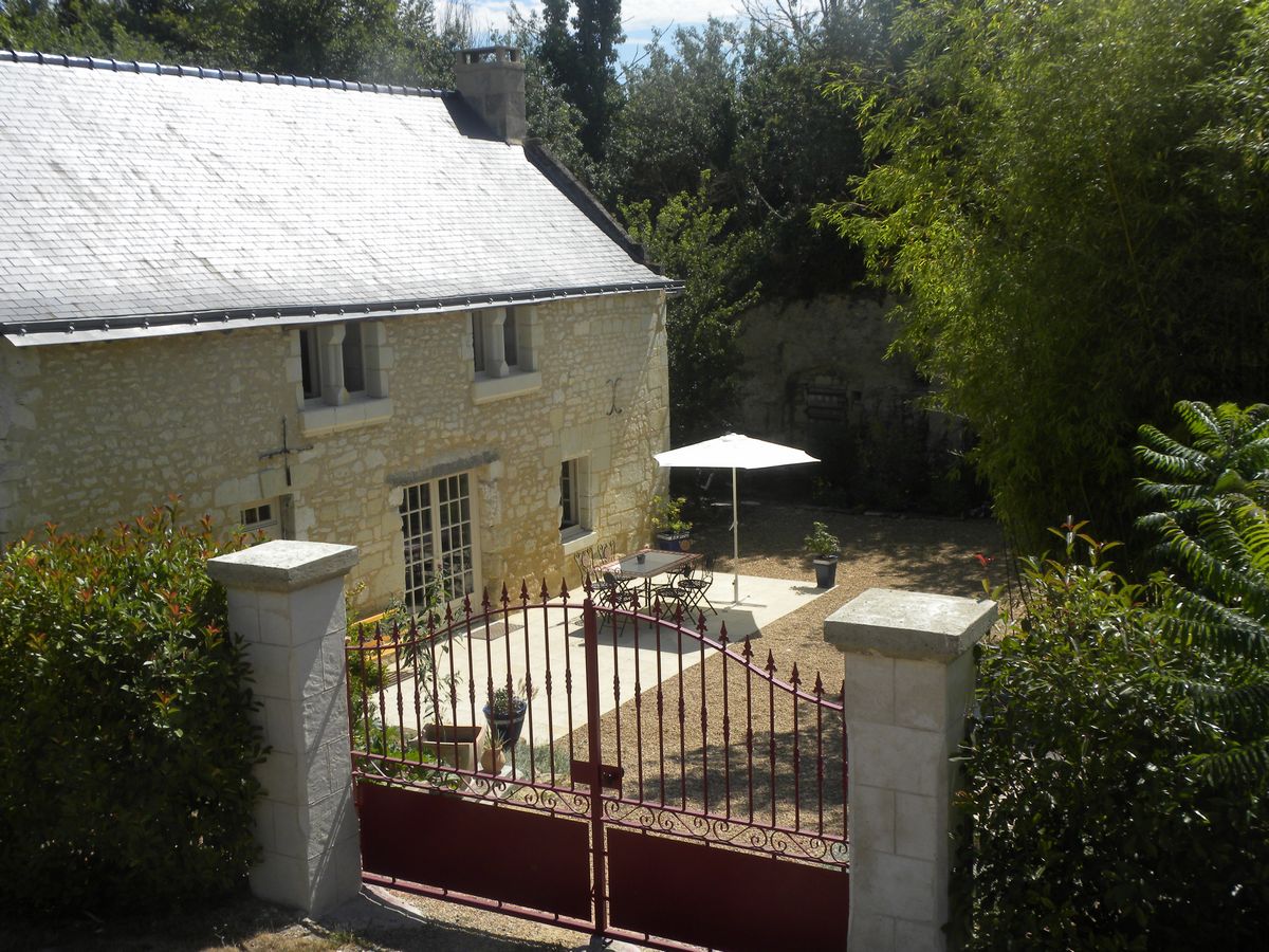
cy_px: 476
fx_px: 1503
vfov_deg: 35.1
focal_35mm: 41
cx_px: 634
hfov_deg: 45.8
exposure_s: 1/329
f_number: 5.6
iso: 64
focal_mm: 7.3
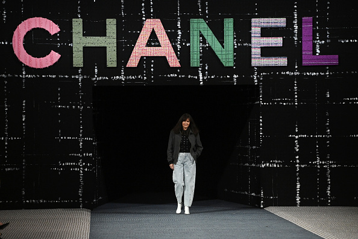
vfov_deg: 7.8
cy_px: 120
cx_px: 179
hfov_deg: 11.7
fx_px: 1740
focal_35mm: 175
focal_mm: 175
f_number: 5
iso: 4000
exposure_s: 1/640
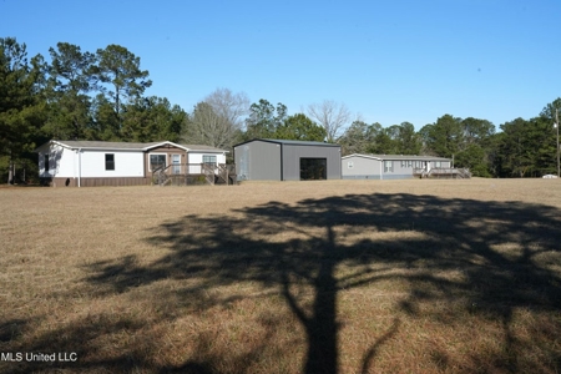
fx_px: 514
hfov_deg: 57.2
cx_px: 280
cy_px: 187
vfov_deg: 40.0
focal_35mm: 33
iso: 320
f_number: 14
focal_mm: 33
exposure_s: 1/200
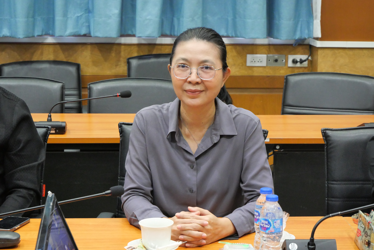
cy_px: 125
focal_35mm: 97
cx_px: 187
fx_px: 1008
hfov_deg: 21.0
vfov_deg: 14.1
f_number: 5.6
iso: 3200
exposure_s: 1/50
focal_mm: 47
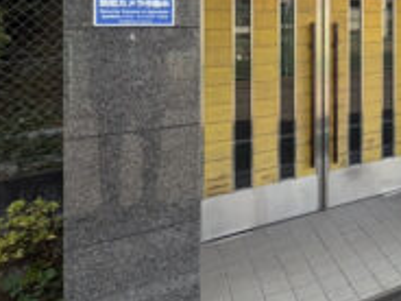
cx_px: 519
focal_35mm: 38
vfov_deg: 35.1
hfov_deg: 34.7
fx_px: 440
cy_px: 19
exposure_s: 1/203
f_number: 2.2
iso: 40
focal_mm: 2.22
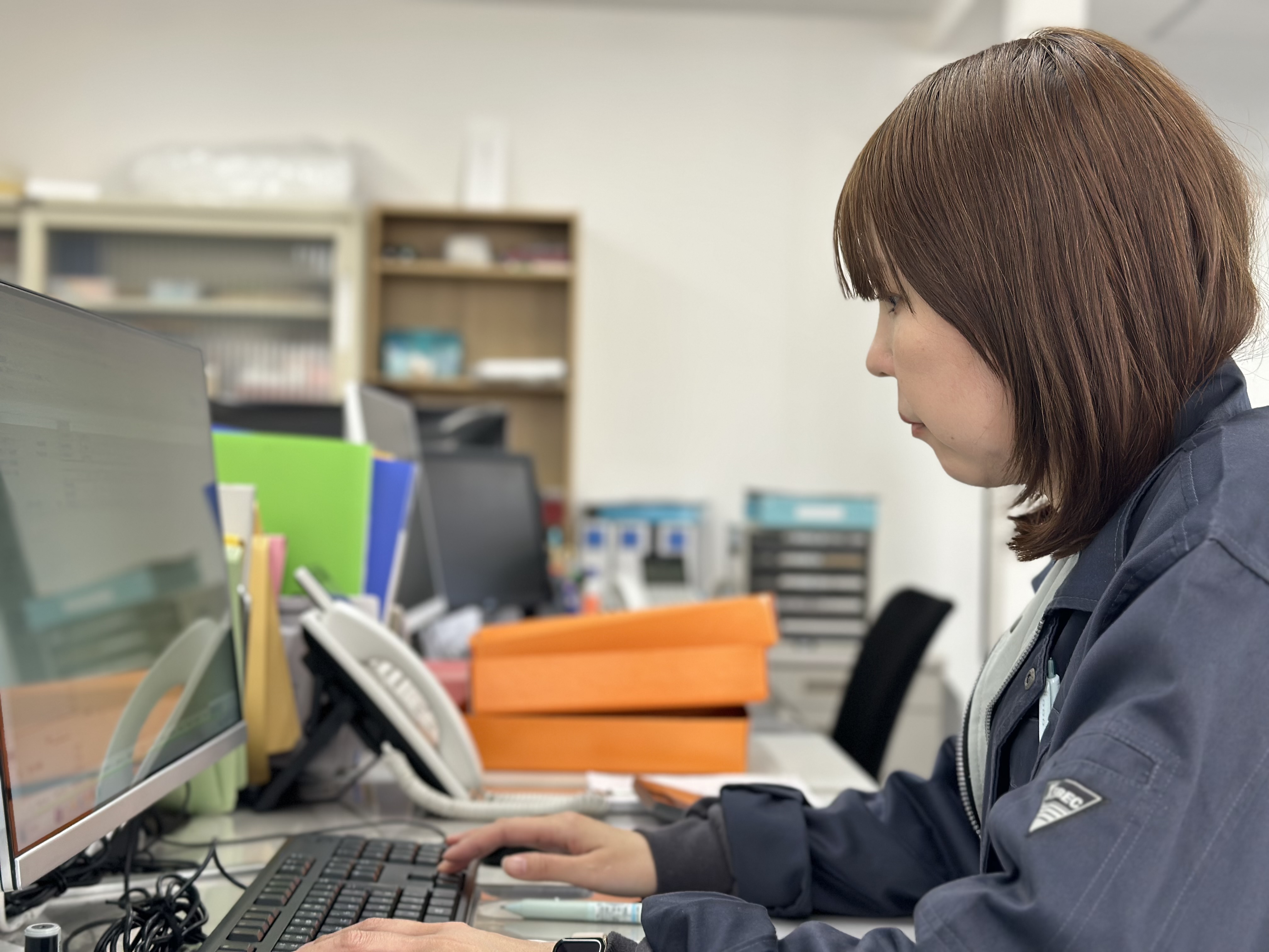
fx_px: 1760
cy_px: 476
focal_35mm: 48
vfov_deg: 30.3
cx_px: 634
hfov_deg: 39.7
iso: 100
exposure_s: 1/146
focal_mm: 6.86
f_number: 1.78
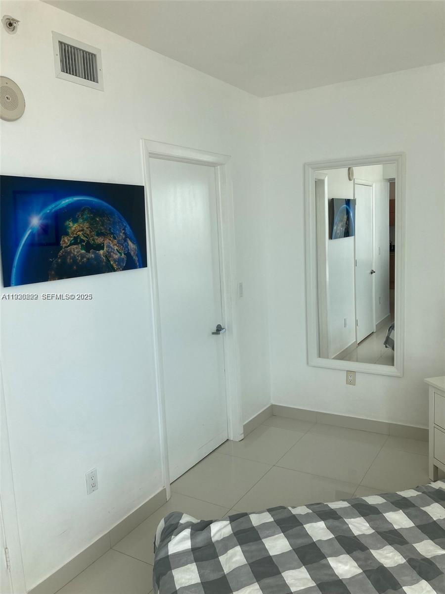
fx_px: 480
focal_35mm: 28
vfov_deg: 63.4
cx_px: 222
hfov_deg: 49.7
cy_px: 297
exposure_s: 1/177
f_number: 1.8
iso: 20
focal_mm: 3.99
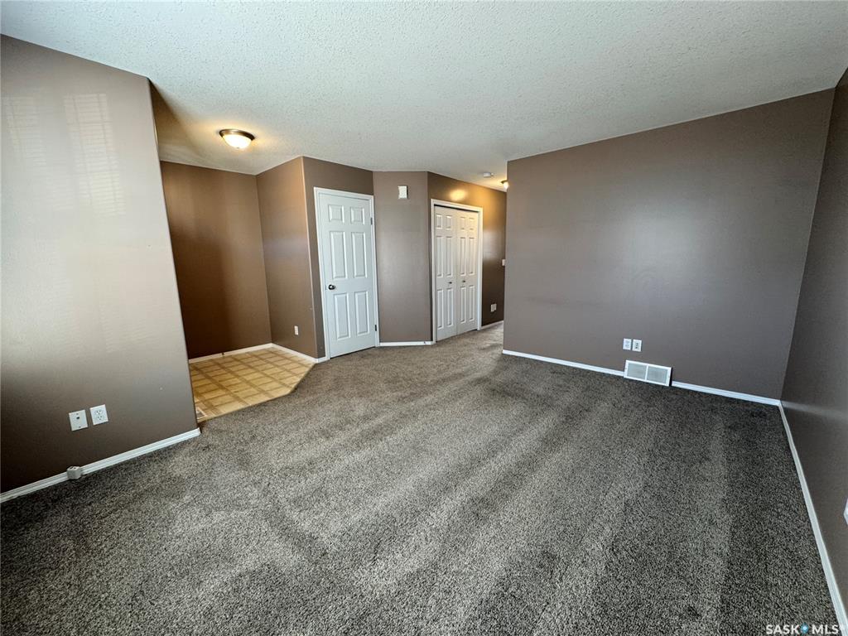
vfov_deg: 85.7
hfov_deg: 102.1
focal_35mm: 14
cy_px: 318
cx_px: 424
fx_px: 343
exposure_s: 1/60
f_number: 2.2
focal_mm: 2.22
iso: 160
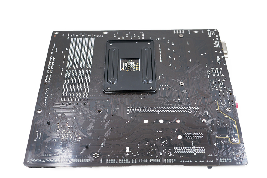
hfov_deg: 36.3
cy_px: 89
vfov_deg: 24.6
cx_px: 134
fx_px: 408
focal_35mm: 55
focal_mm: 55
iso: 100
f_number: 5
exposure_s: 1/80
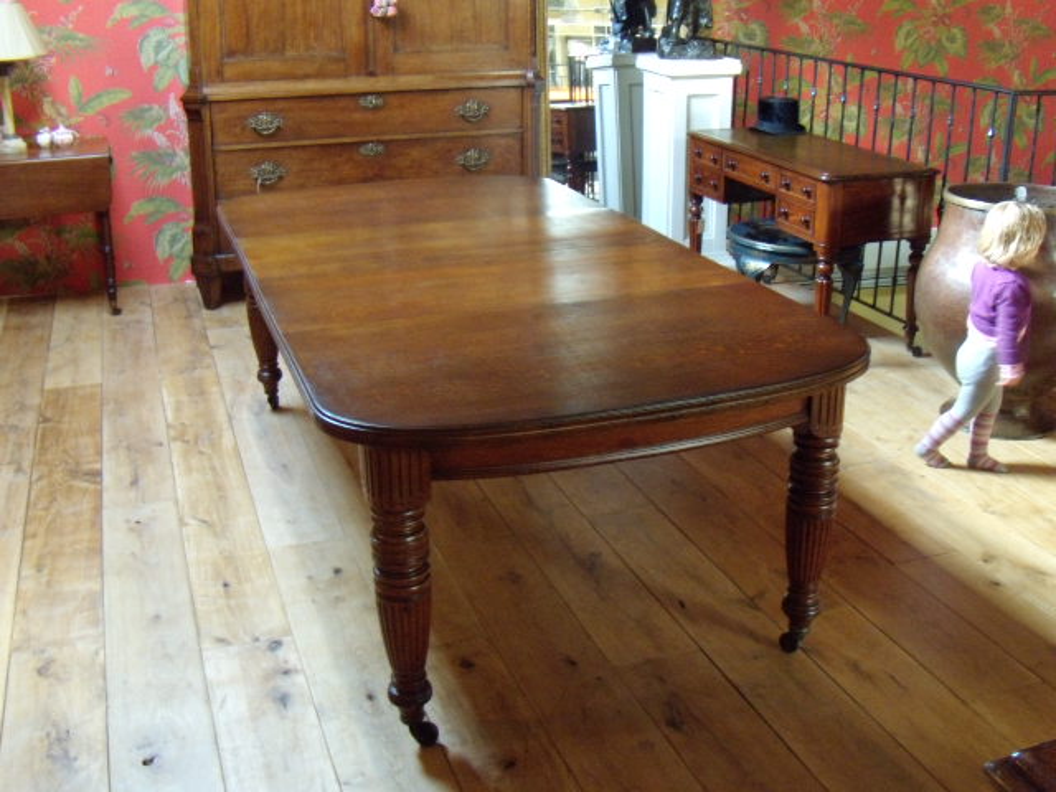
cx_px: 528
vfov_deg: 39.7
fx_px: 1098
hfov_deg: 51.4
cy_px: 396
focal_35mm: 36
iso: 400
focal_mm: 6.4
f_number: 3.6
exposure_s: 1/10
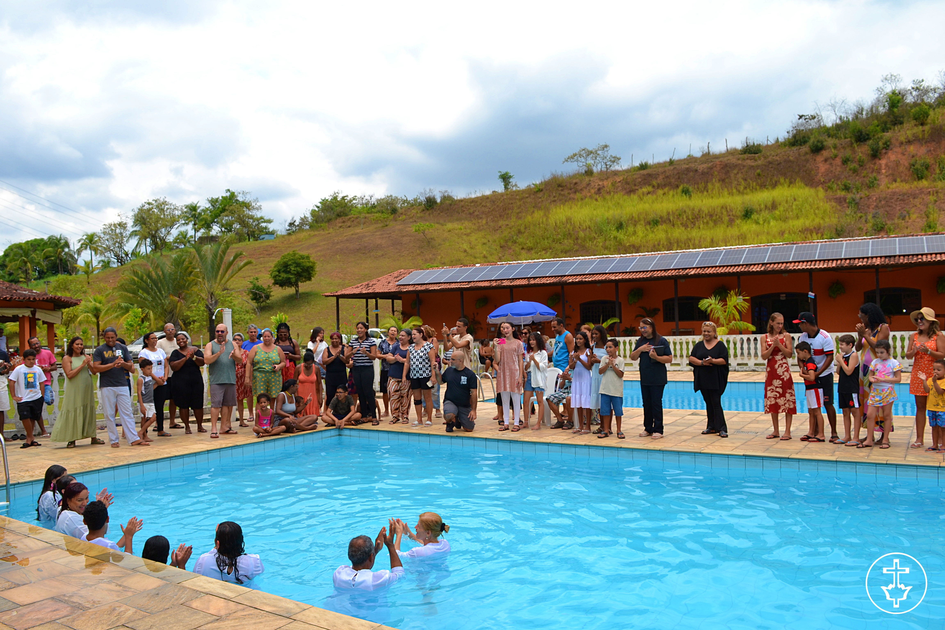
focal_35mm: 27
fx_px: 709
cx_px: 472
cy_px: 315
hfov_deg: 67.4
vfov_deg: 47.9
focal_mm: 18
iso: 100
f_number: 9
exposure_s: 1/200
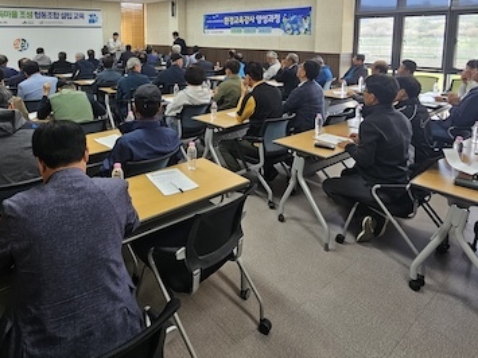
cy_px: 70
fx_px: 304
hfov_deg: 75.6
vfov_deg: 56.5
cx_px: 191
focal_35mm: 22
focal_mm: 2.2
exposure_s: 1/60
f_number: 2.2
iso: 100
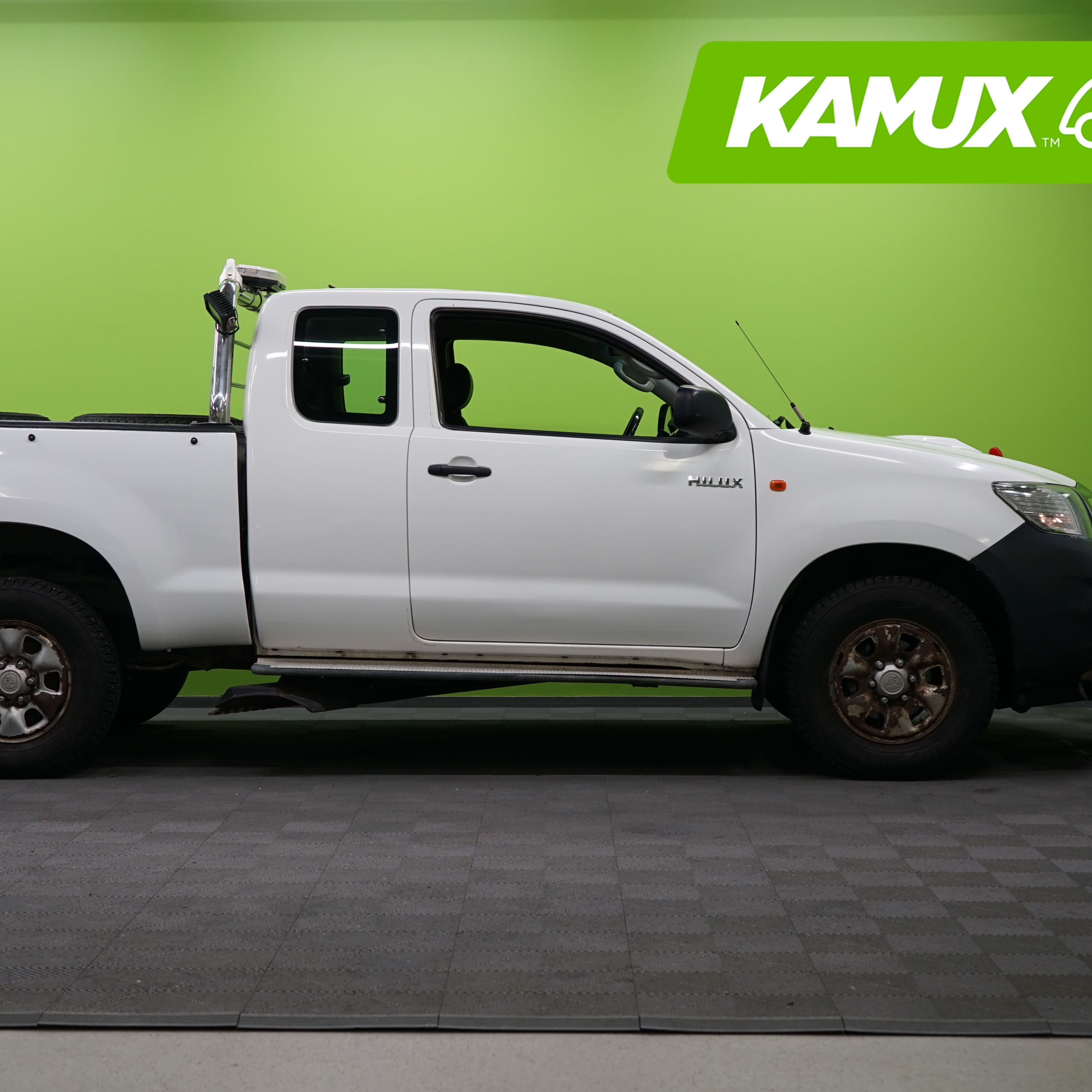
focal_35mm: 58
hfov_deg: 29.5
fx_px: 2070
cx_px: 459
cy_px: 540
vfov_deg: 29.6
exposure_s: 1/50
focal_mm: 45
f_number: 5.6
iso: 400
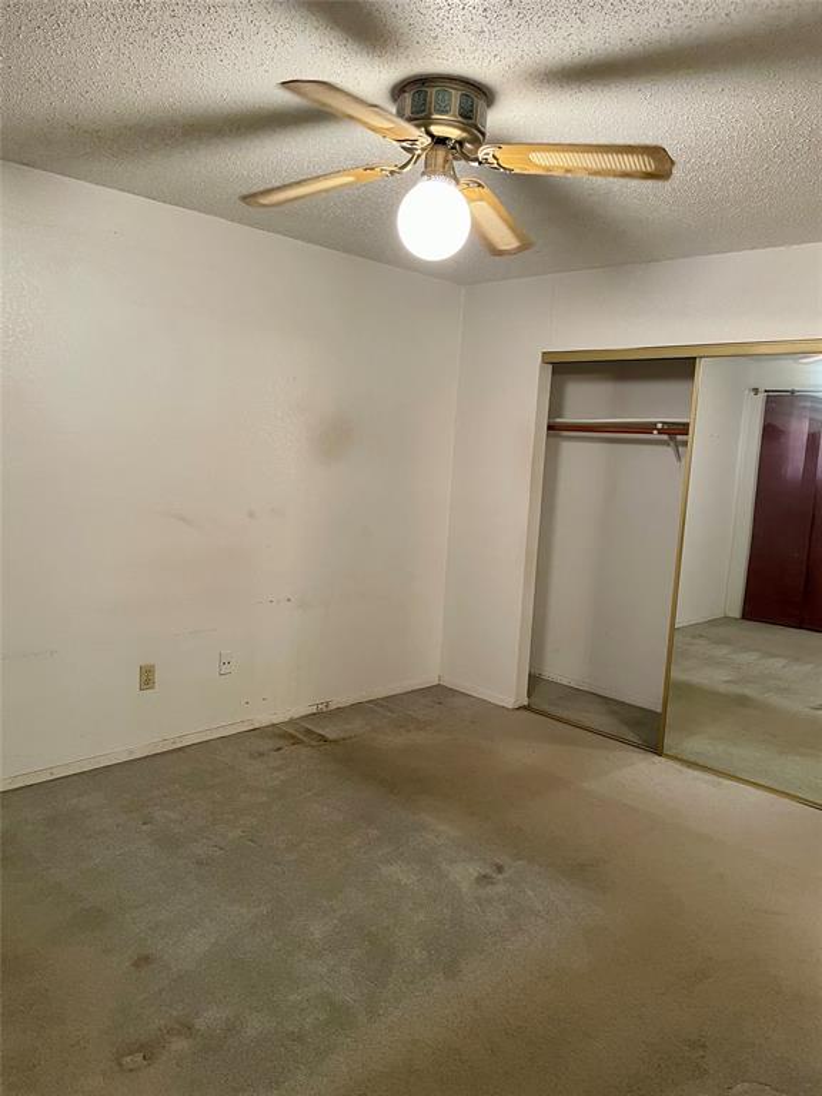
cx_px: 411
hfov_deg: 53.1
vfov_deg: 67.3
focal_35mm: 26
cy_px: 548
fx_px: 823
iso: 320
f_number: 1.6
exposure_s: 1/60
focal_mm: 4.2
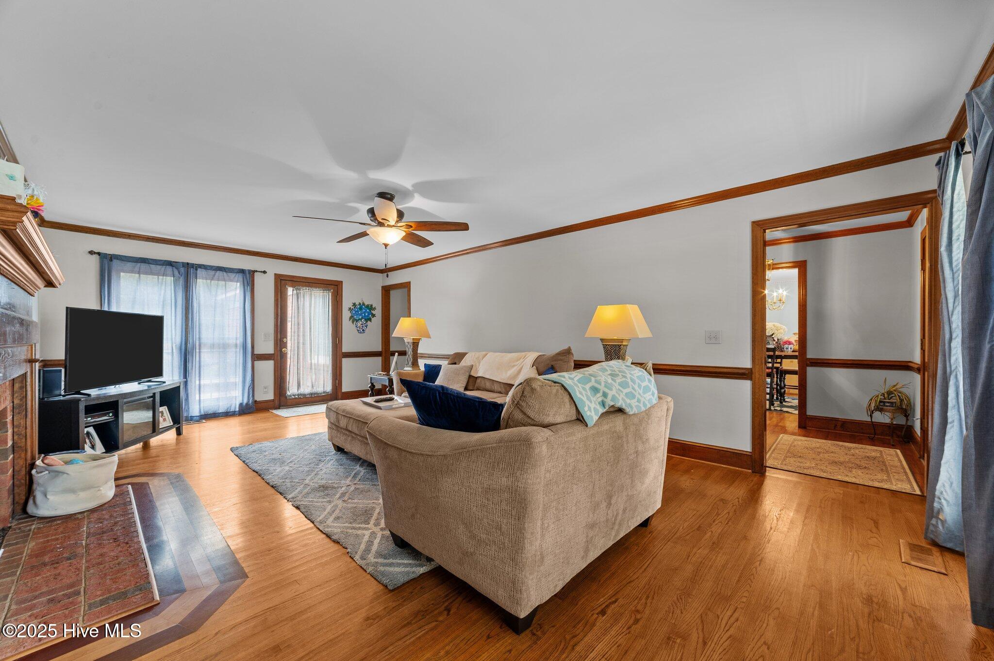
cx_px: 497
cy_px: 330
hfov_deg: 104.3
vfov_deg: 81.1
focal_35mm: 14
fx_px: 386
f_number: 8
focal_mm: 14
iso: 250
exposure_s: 1.3
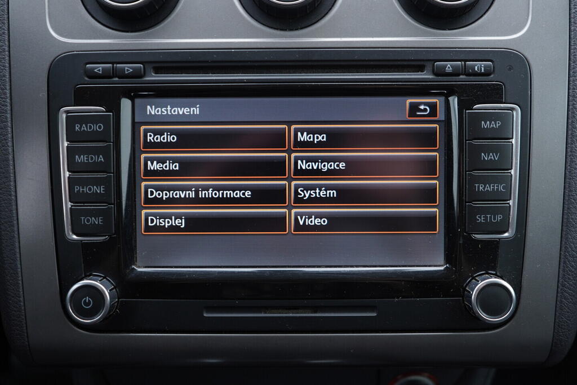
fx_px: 577
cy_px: 192
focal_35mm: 36
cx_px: 288
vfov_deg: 36.9
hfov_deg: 53.1
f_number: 2.8
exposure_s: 1/40
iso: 250
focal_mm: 24
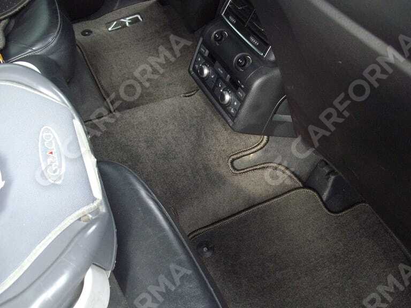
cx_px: 206
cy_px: 154
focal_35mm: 36
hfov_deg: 51.4
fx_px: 427
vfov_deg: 39.7
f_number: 2.7
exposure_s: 1/50
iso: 320
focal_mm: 6
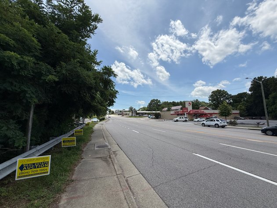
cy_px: 104
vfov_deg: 85.7
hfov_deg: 102.1
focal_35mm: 14
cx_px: 138
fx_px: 112
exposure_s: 1/3289
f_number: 2.2
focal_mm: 2.22
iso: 50
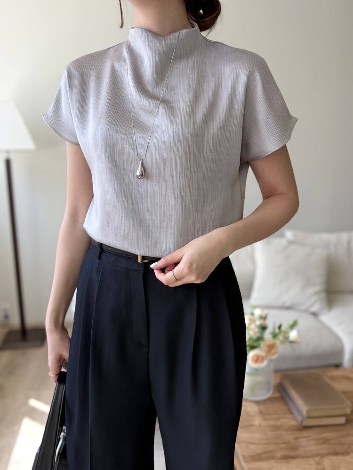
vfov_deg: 67.3
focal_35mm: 26
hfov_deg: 53.1
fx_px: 354
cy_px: 235
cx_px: 176
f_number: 1.6
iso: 32
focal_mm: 5.96
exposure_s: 1/165
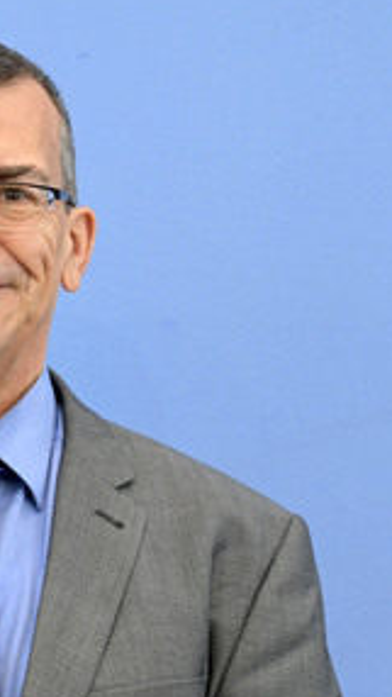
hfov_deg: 7.7
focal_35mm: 157
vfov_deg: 13.7
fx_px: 2899
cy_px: 356
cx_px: -18
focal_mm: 95
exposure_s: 1/320
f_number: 5.6
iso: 5000
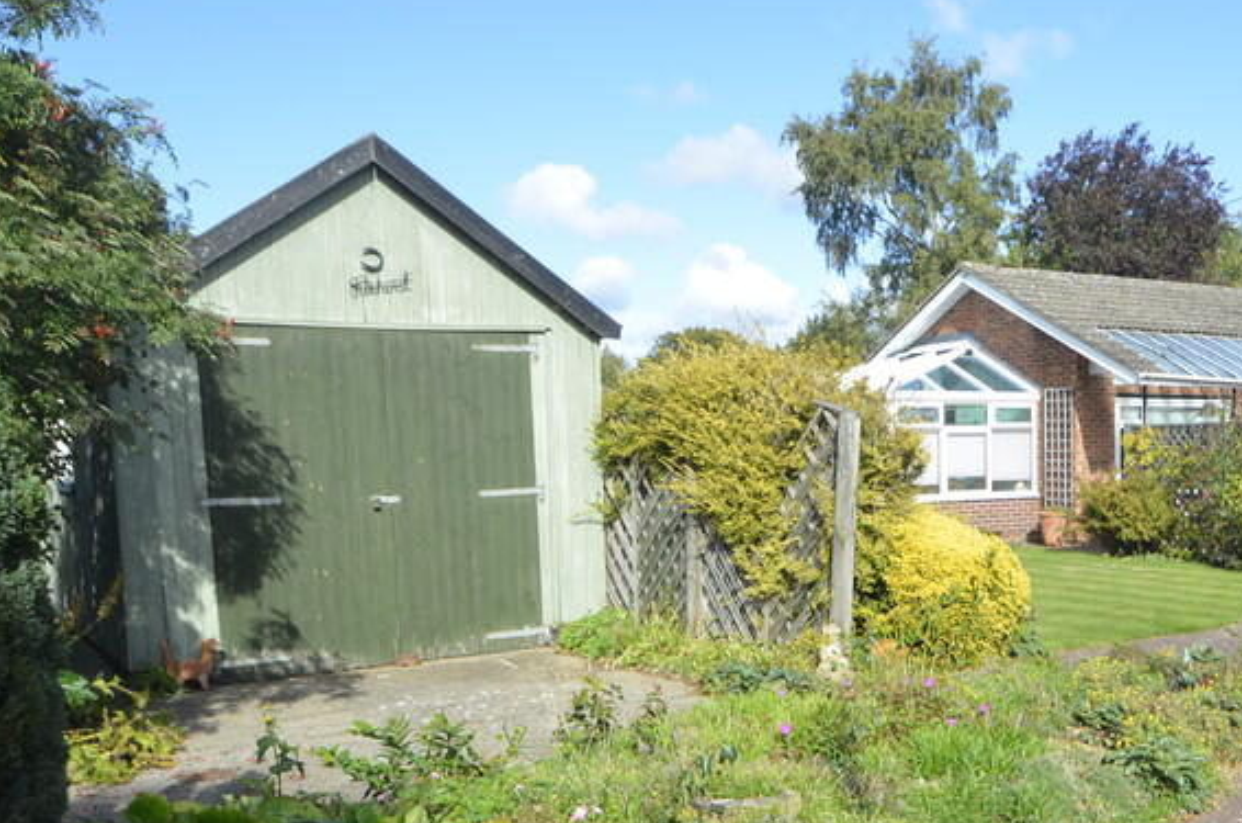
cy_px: 557
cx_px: 869
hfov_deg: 49.5
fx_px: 1308
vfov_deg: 34.5
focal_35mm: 38
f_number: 8
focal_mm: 14
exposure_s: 1/250
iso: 110
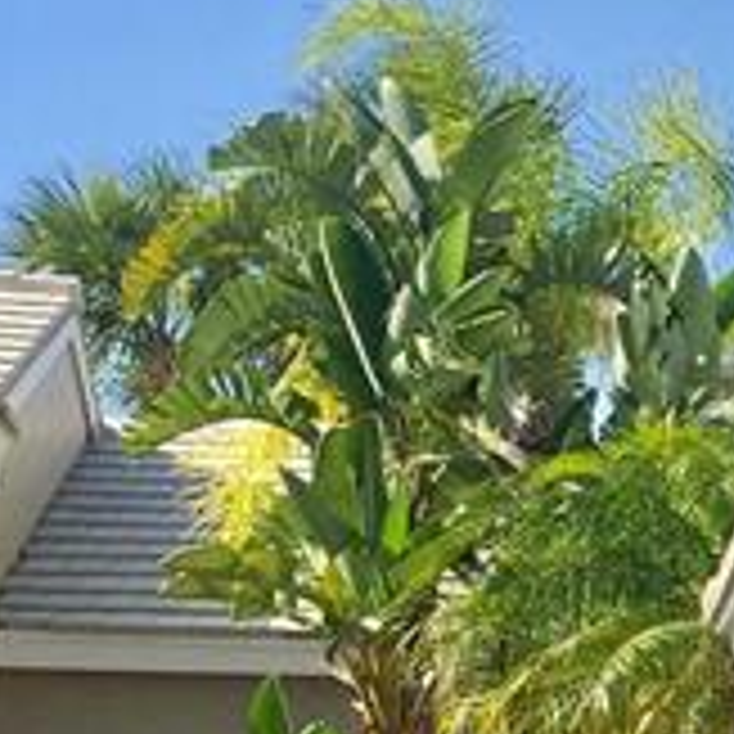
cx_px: 914
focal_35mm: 121
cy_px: 1004
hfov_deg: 13.9
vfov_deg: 13.8
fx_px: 2903
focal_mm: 4.15
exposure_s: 1/1721
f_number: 2.2
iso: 32
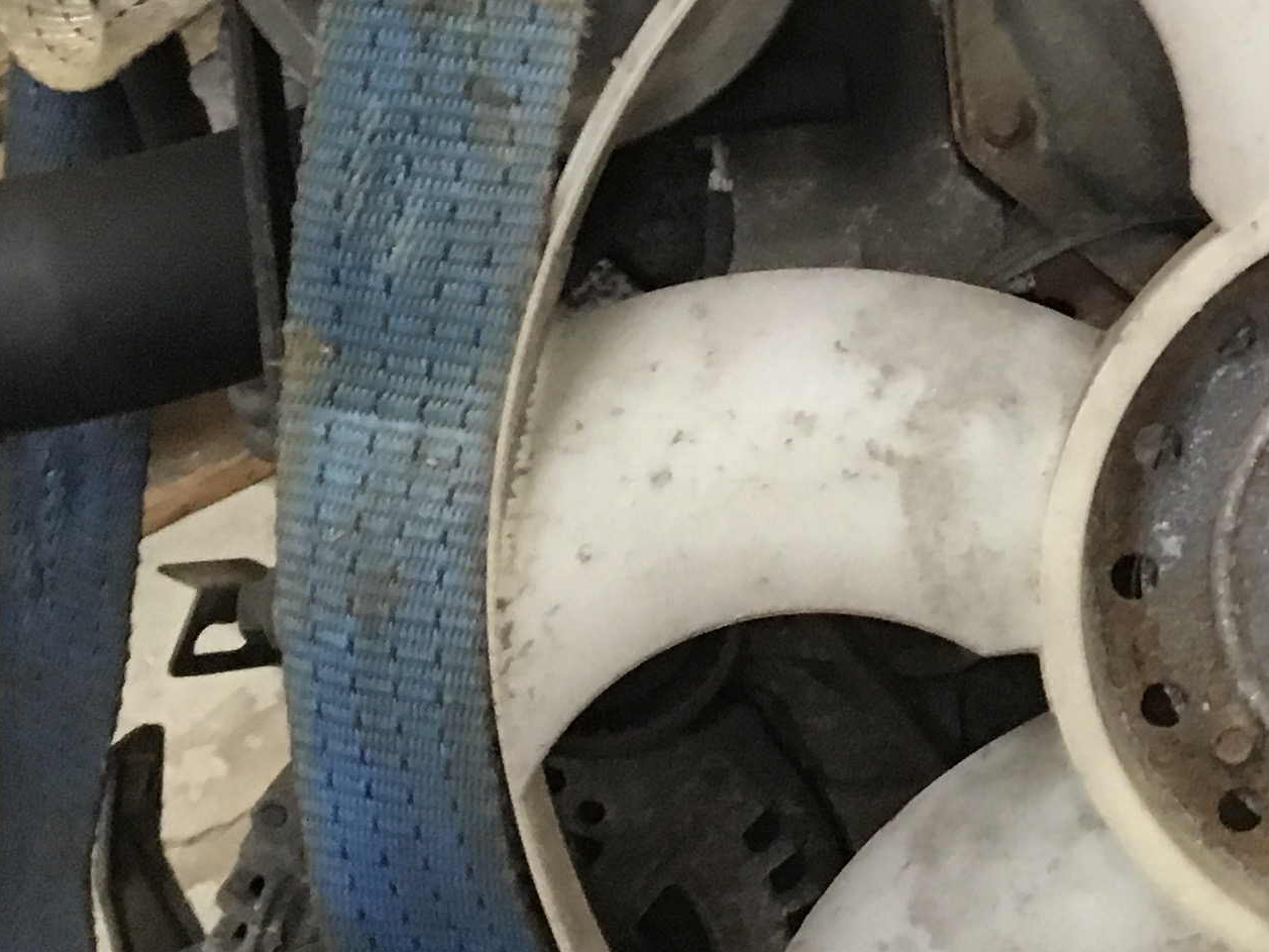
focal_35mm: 93
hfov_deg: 19.7
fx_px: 3410
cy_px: 210
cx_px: 1546
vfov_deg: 15.8
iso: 250
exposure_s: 1/17
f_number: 2.2
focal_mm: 4.15
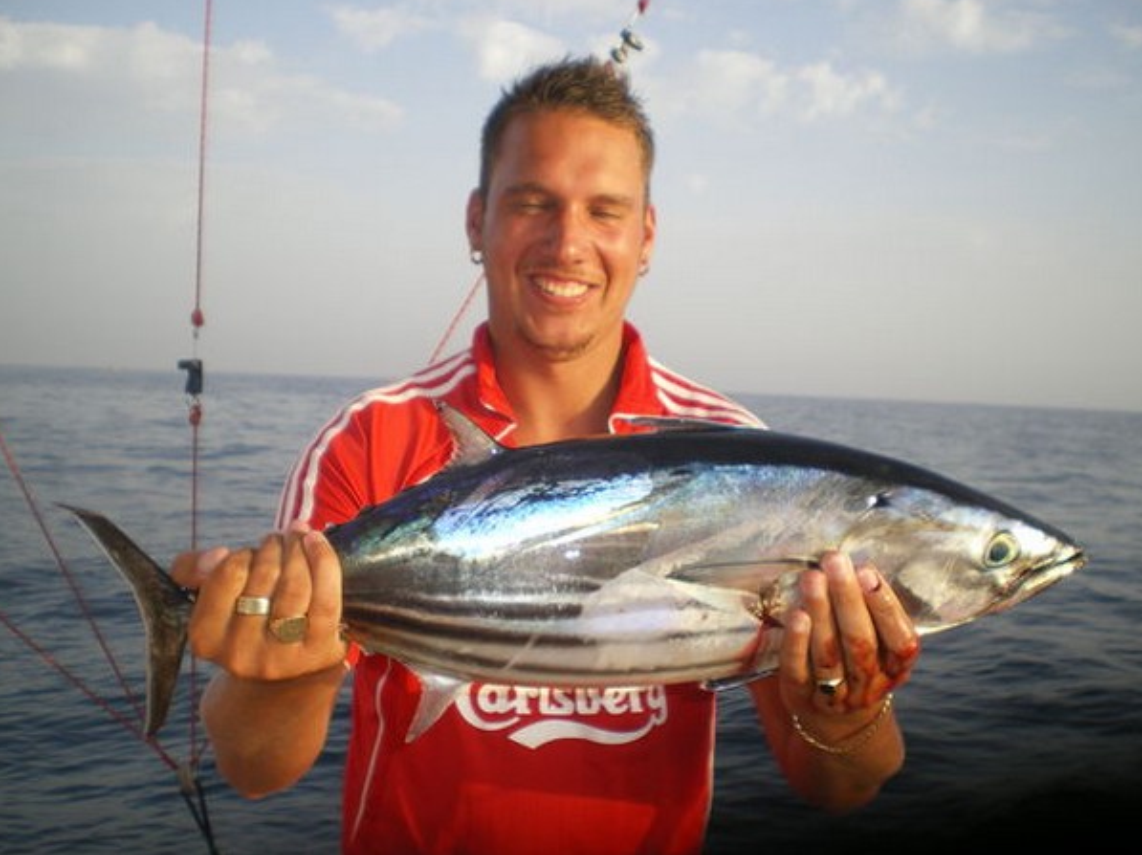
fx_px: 1253
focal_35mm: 38
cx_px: 595
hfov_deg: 49.0
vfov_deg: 37.7
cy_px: 411
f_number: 3.1
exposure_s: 1/320
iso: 50
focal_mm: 6.3
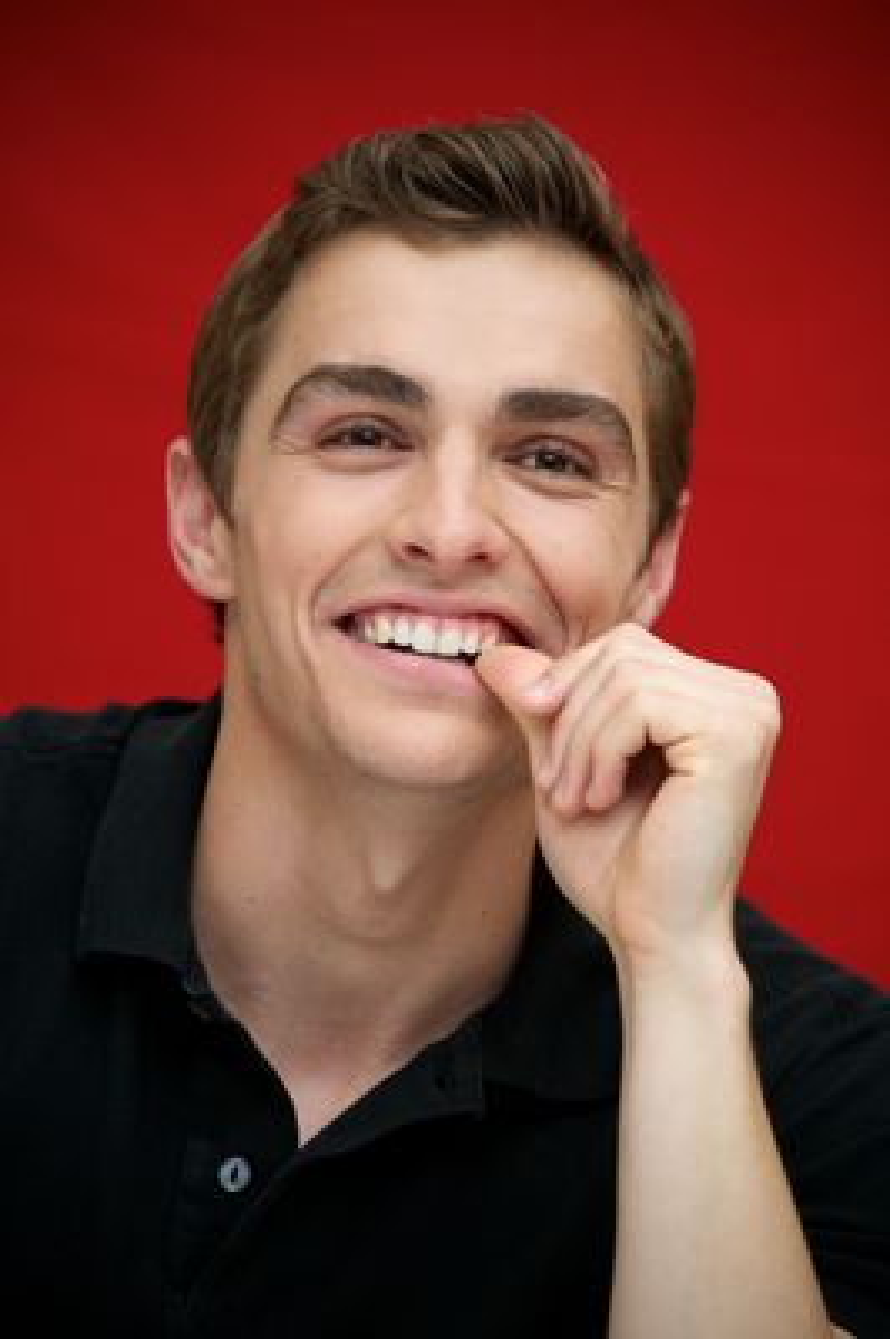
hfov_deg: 5.5
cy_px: 670
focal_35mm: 250
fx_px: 9286
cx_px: 445
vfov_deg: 8.2
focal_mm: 250
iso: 640
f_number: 5.6
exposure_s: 1/60
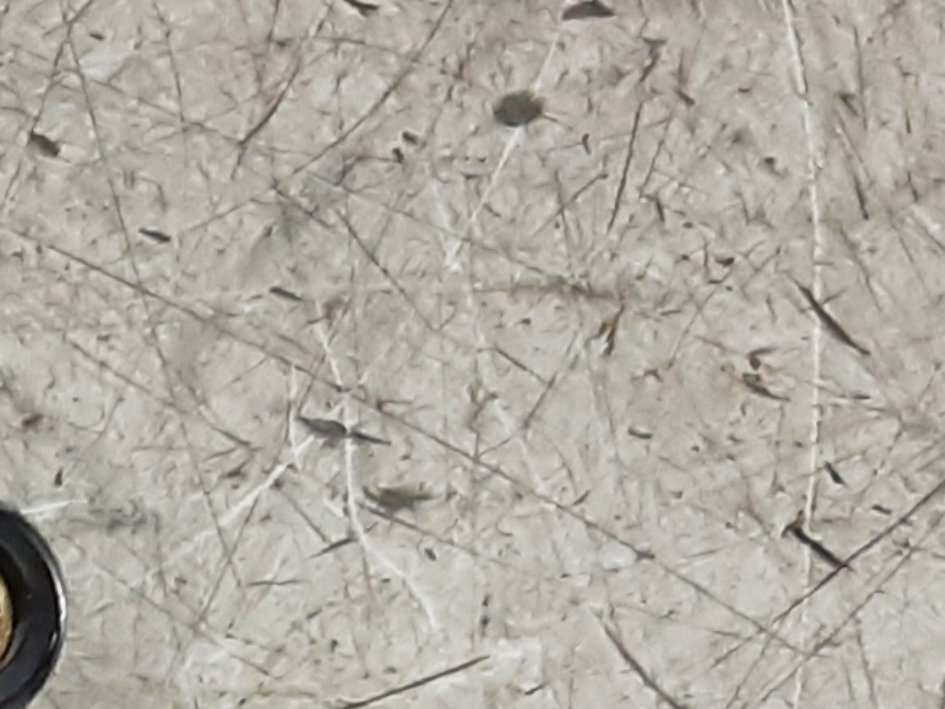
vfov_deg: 9.9
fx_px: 3686
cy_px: 1615
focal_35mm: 135
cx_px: -836
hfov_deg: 13.0
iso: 160
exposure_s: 1/50
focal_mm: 2.91
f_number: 1.9
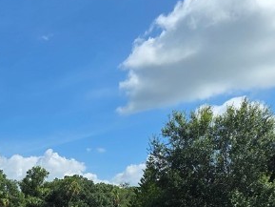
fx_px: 366
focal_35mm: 46
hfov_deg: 38.9
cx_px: 39
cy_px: 245
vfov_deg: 27.8
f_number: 1.9
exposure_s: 1/2483
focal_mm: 2.2
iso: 40
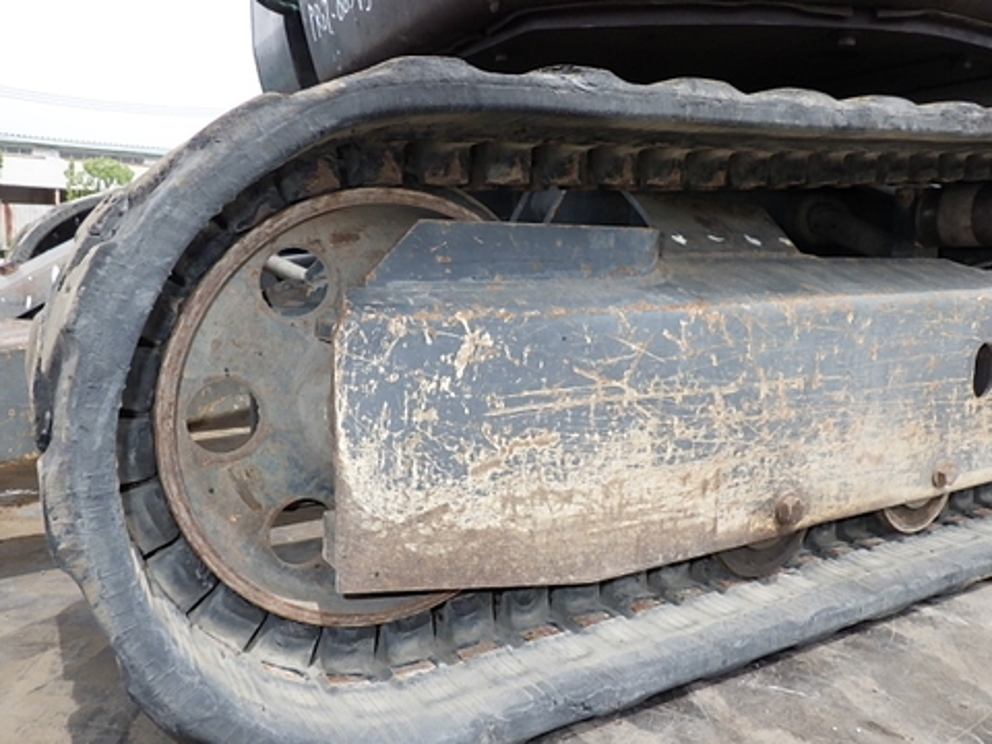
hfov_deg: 63.4
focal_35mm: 28
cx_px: 496
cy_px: 372
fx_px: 802
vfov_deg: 49.7
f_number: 4.2
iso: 250
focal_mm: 5
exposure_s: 1/640
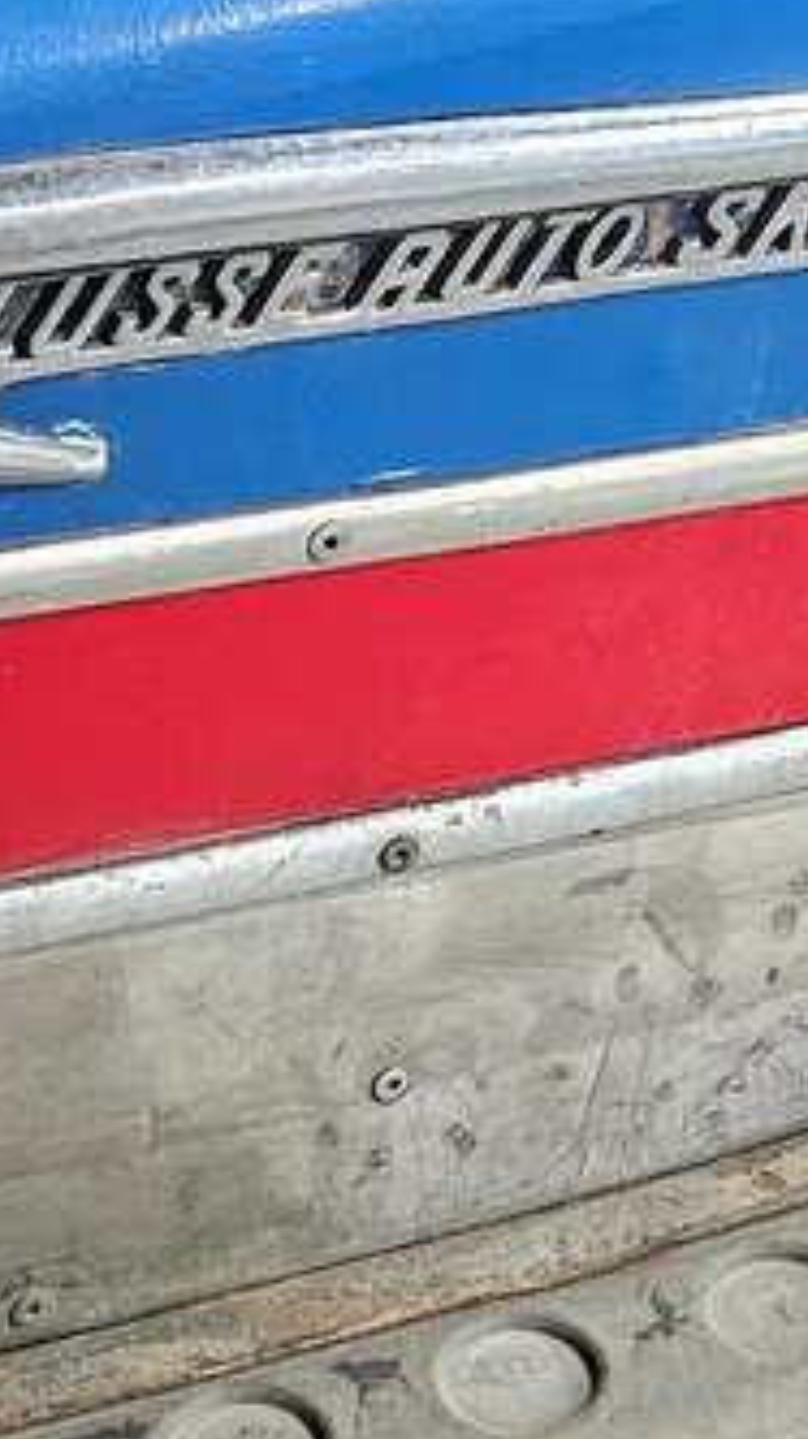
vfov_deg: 18.4
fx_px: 4348
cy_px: 102
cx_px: 184
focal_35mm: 114
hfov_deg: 10.6
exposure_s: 1/60
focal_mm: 6.3
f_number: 1.7
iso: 640
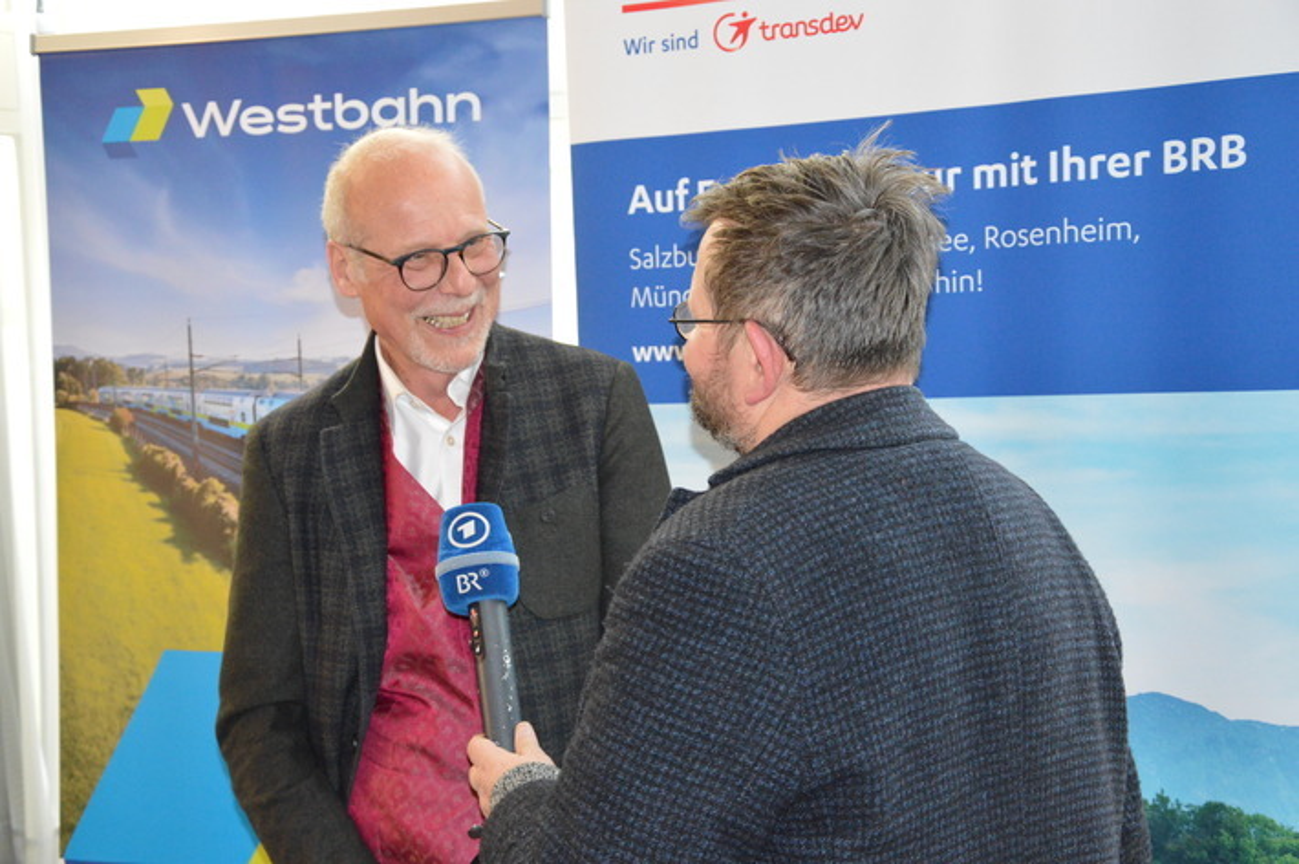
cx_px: 650
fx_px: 2055
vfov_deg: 23.7
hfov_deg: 35.1
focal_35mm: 57
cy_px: 432
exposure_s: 1/60
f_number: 4.5
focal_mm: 38
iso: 2200
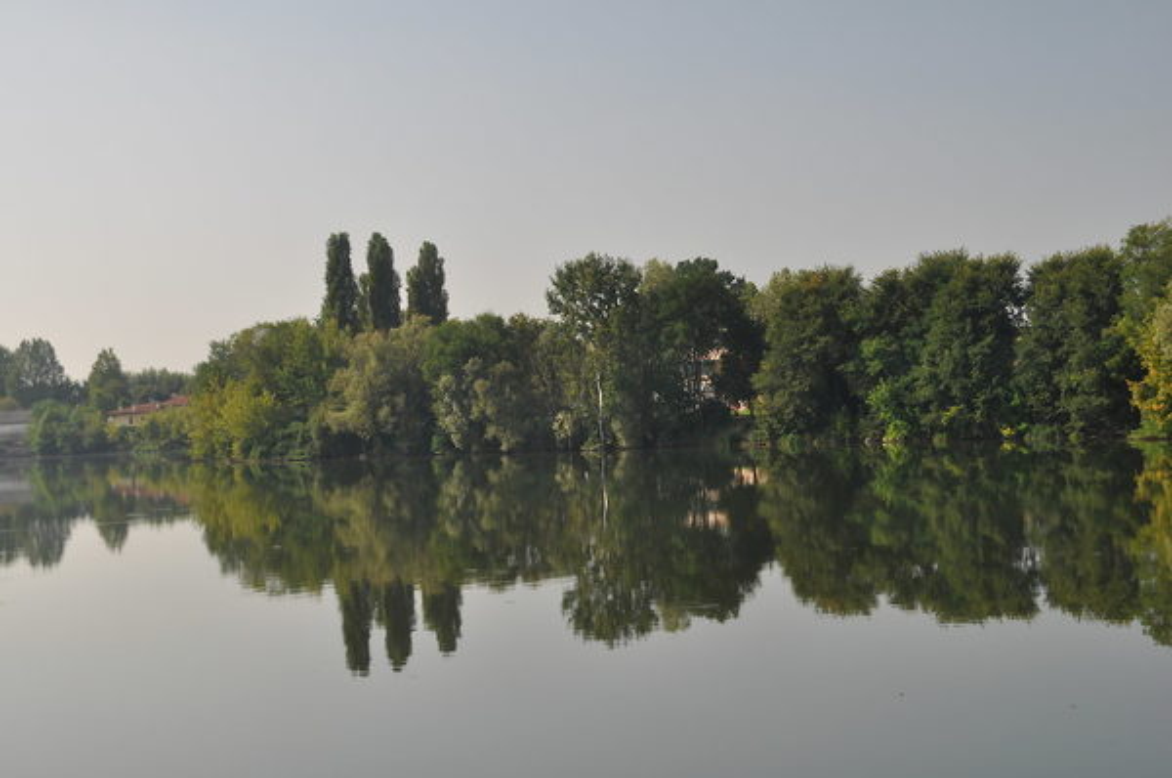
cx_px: 586
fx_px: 1658
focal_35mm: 51
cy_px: 389
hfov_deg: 38.9
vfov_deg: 26.4
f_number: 7.1
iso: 200
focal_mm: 34
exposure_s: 1/200
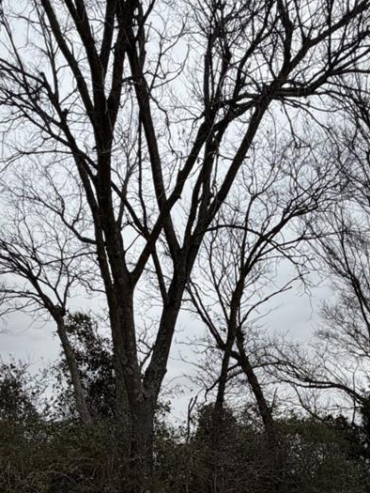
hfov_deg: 34.7
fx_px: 570
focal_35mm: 40
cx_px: 304
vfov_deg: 40.6
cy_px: 499
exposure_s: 1/820
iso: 20
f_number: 2.2
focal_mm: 2.22
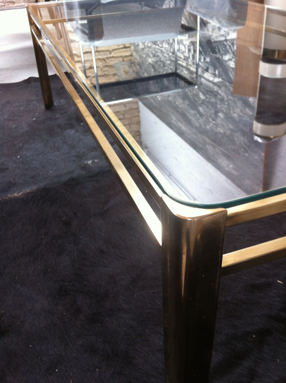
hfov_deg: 40.6
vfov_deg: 52.7
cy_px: 192
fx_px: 387
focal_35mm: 35
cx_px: 143
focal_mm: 3.85
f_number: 2.8
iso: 80
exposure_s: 1/15
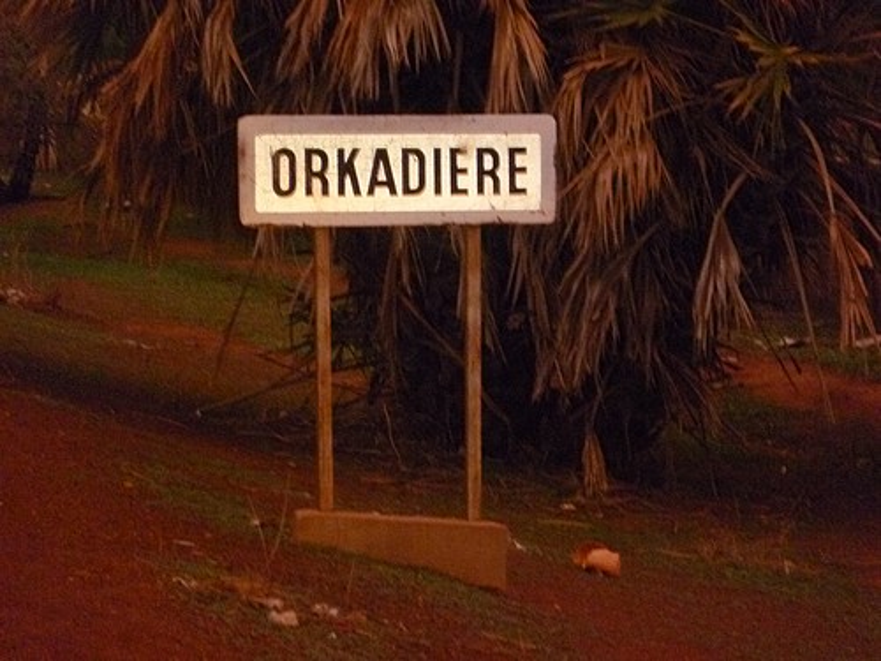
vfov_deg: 10.6
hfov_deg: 14.1
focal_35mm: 140
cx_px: 440
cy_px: 330
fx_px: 3563
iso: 800
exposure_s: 1/15
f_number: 6.9
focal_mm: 25
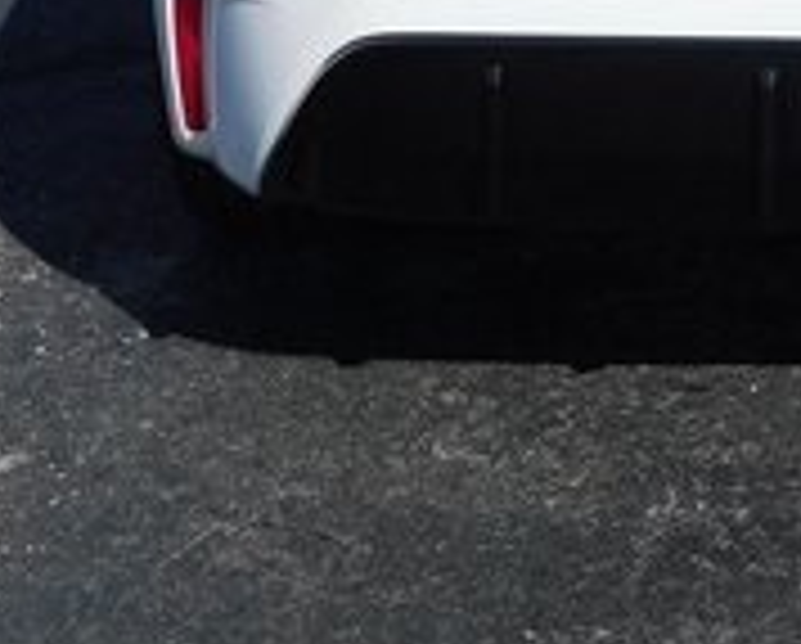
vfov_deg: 11.8
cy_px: -252
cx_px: 981
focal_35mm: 126
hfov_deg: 14.7
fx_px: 2992
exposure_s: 1/640
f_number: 7
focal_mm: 6.3
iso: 125
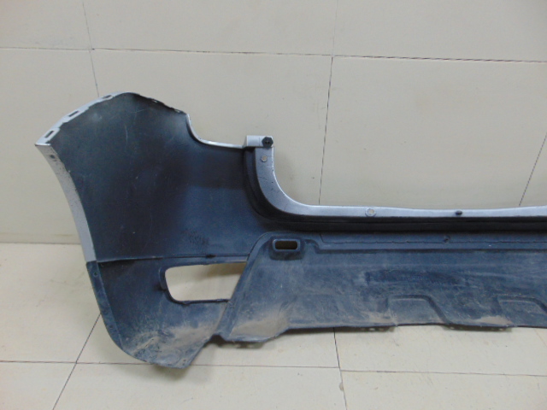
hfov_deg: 69.4
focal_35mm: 25
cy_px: 205
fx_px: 395
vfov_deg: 54.9
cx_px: 274
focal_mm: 4.5
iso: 160
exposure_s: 1/30
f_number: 3
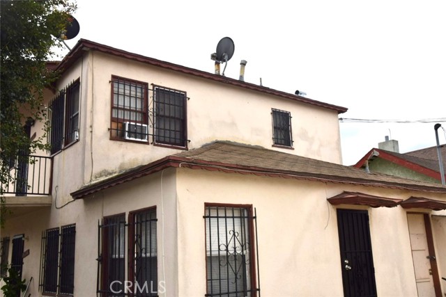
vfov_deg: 36.9
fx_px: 446
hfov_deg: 53.1
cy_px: 148
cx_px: 223
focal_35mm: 36
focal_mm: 24
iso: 100
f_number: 10
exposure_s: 1/200
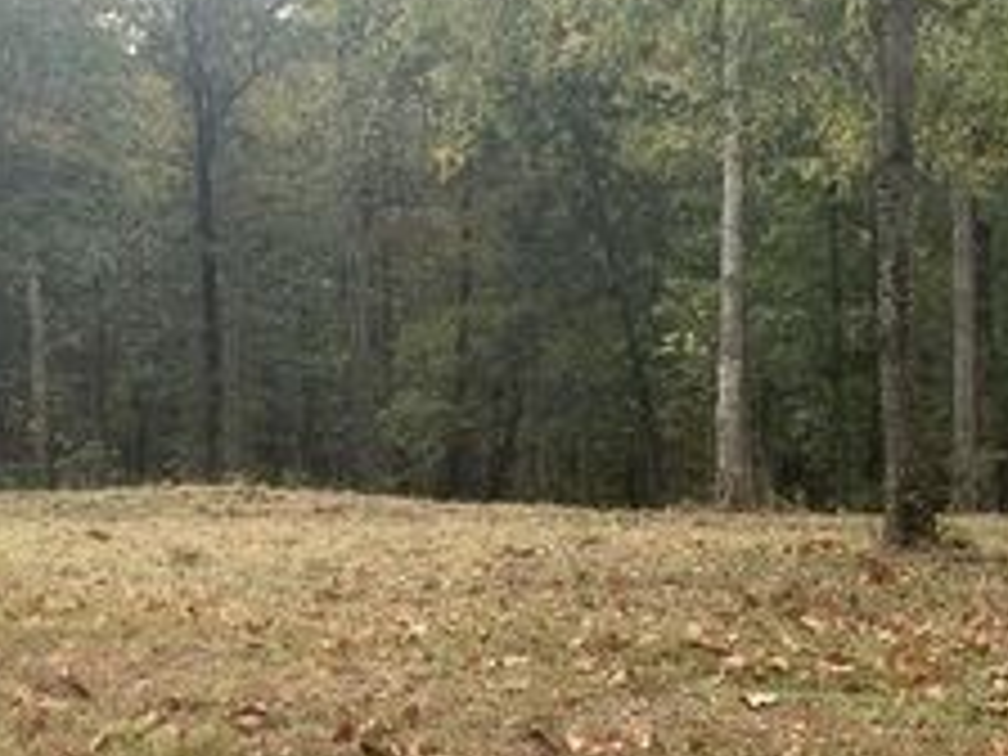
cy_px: 484
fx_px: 1689
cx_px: 310
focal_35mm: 58
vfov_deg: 25.1
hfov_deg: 32.9
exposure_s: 1/594
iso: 25
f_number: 1.8
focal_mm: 4.25
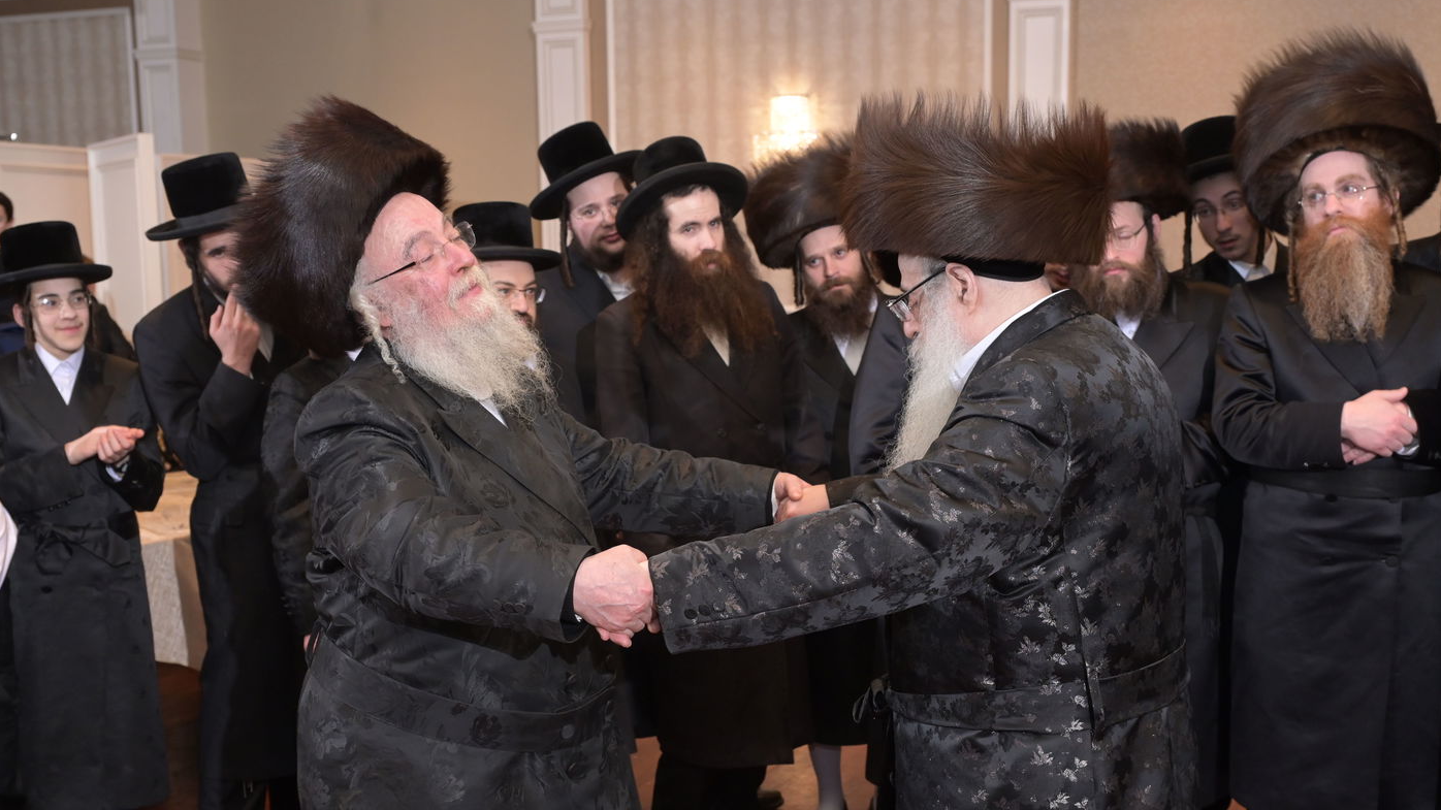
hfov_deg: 48.4
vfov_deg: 28.3
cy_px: 465
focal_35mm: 42
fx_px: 1605
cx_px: 720
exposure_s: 1/125
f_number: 6.3
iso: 2000
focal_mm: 40
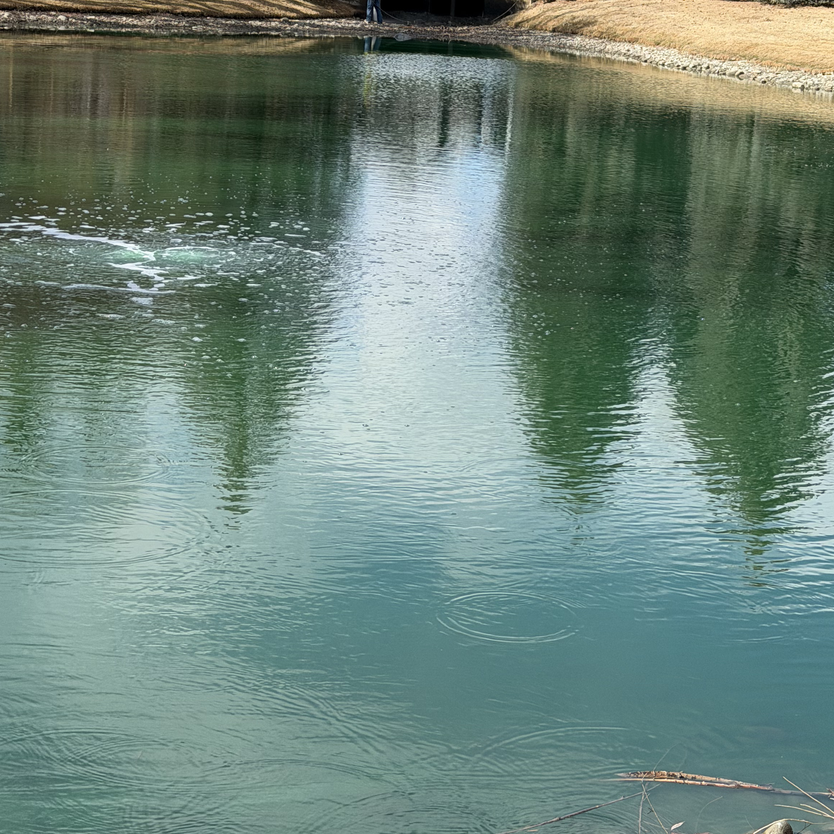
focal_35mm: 74
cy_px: 113
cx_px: 458
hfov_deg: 23.4
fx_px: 2017
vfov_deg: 22.9
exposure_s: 1/3226
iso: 64
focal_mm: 6.76
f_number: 1.78
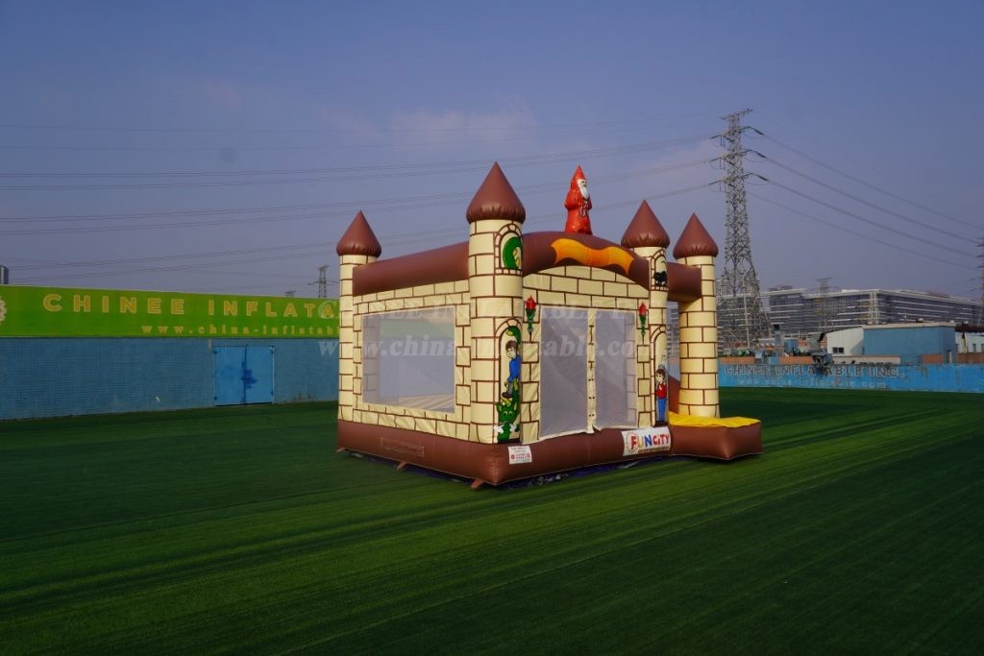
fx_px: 656
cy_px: 328
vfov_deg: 53.1
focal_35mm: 24
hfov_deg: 73.7
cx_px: 492
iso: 100
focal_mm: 16
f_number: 10
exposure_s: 1/250
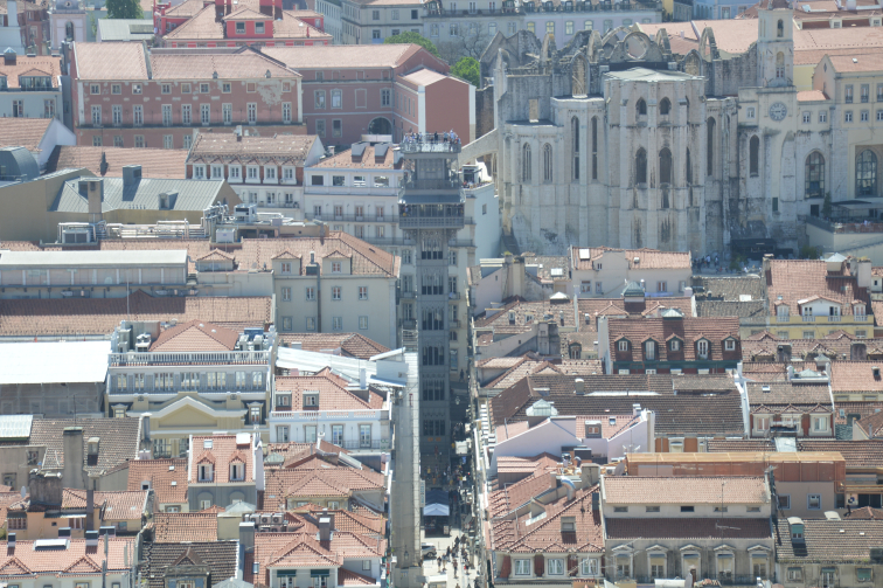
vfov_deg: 9.4
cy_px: 309
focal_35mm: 146
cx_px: 457
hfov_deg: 14.1
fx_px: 3579
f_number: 7.1
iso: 100
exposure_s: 1/200
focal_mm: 92
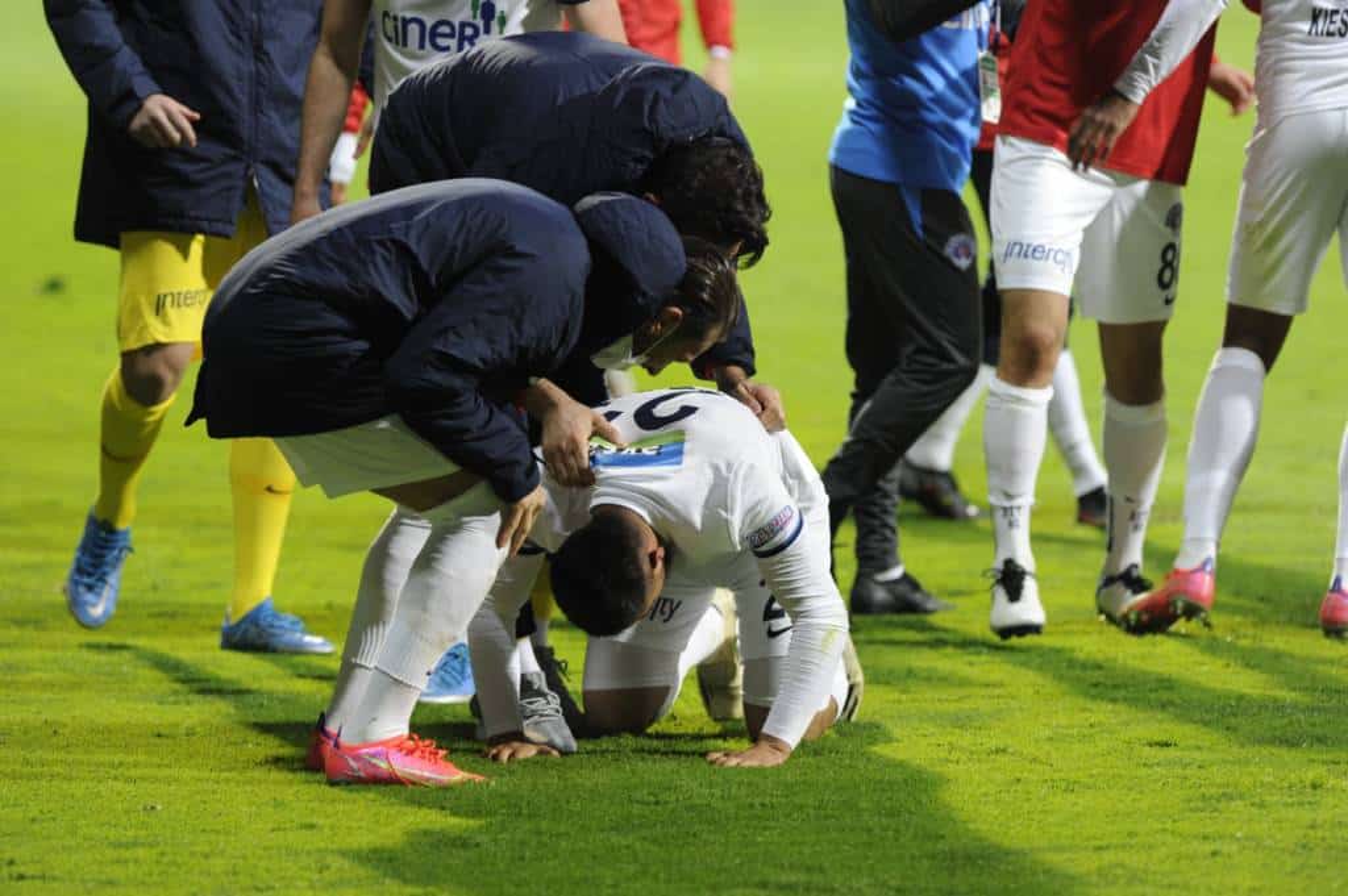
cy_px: 448
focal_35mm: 300
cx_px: 674
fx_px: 11224
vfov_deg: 4.6
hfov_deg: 6.9
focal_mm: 300
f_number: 4
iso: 1600
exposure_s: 1/320
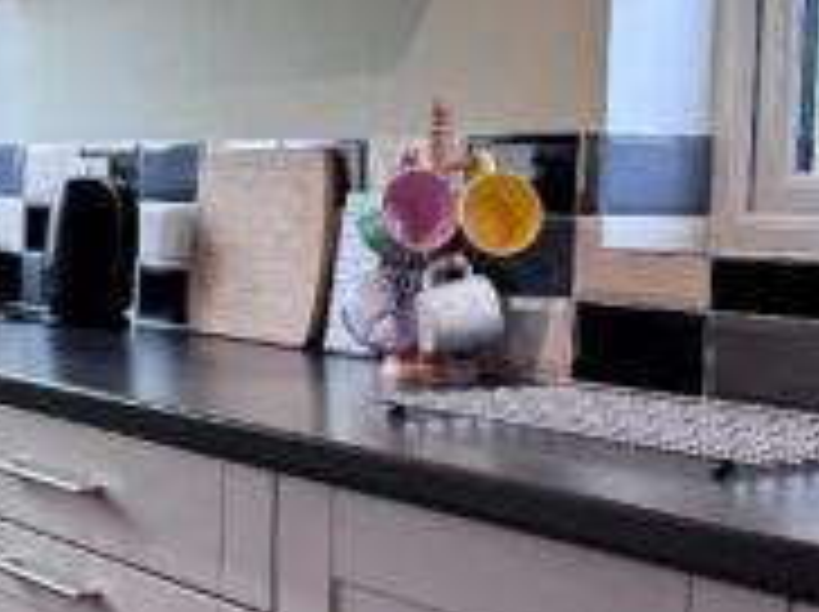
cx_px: 124
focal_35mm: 77
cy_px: 295
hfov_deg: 24.8
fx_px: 1819
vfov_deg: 19.1
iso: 200
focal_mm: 6.76
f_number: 1.78
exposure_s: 1/100
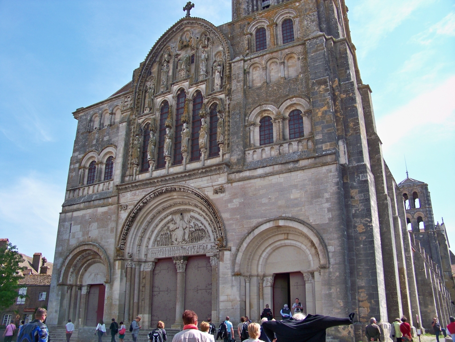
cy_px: 171
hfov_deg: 55.4
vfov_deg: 42.9
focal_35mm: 33
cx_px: 228
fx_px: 434
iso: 80
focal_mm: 5.85
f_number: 2.8
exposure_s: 1/640
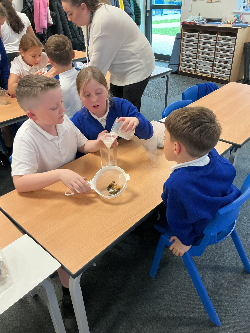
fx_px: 279
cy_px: 166
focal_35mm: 29
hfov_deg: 48.2
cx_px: 125
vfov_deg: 61.7
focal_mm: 3
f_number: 1.8
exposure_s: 1/50
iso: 125
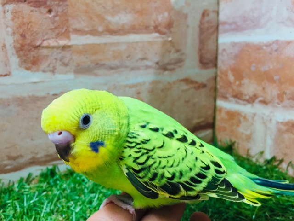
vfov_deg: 48.2
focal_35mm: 29
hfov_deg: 61.7
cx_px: 147
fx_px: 246
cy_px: 110
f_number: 2.2
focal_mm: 4.15
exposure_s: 1/30
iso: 64
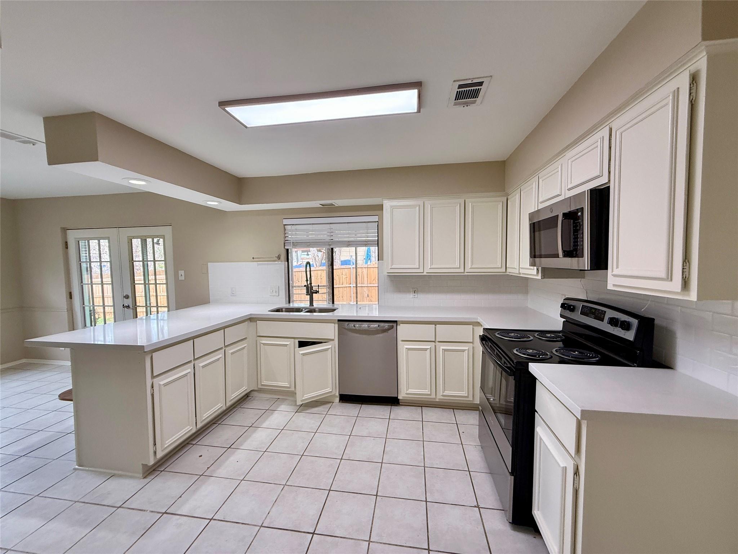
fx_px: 298
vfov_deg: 85.7
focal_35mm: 14
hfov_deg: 102.1
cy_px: 277
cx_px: 369
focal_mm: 2.22
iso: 125
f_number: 2.2
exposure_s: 1/120
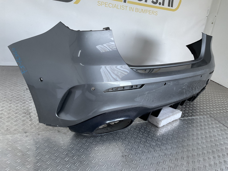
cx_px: 114
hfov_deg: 61.7
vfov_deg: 48.2
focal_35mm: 29
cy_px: 86
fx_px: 191
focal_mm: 3
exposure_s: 1/60
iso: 64
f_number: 1.8
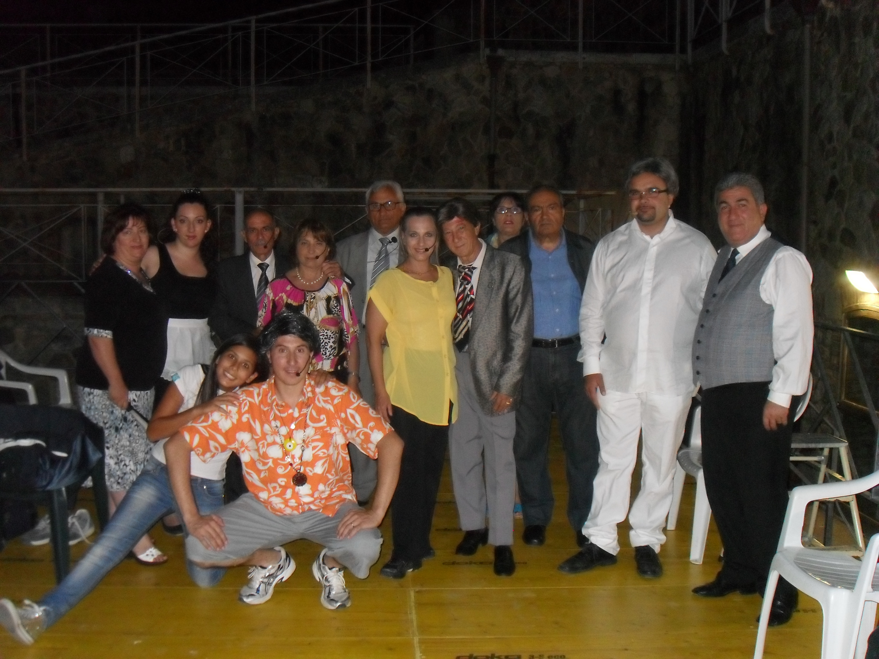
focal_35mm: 40
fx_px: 1016
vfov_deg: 36.0
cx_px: 440
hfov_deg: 46.8
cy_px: 330
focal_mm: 7
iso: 320
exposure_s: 1/45
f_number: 3
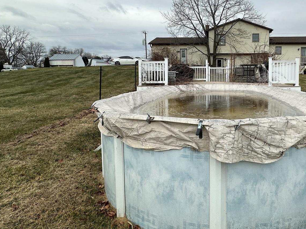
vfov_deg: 54.2
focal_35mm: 25
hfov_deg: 67.7
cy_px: 84
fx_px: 221
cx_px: 202
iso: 40
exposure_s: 1/1221
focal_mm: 2.22
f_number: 2.2
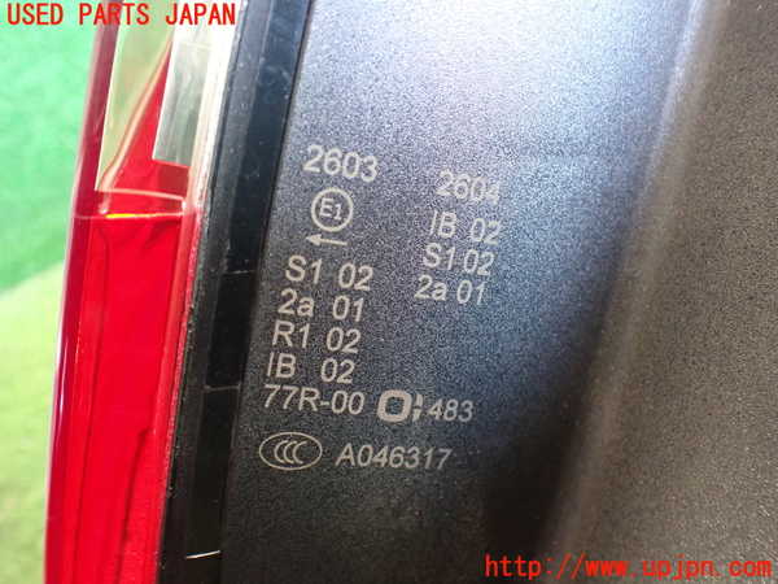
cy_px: 292
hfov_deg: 60.0
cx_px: 389
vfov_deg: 46.8
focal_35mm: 30
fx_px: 674
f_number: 2.3
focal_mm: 5.4
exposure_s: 1/30
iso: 1250
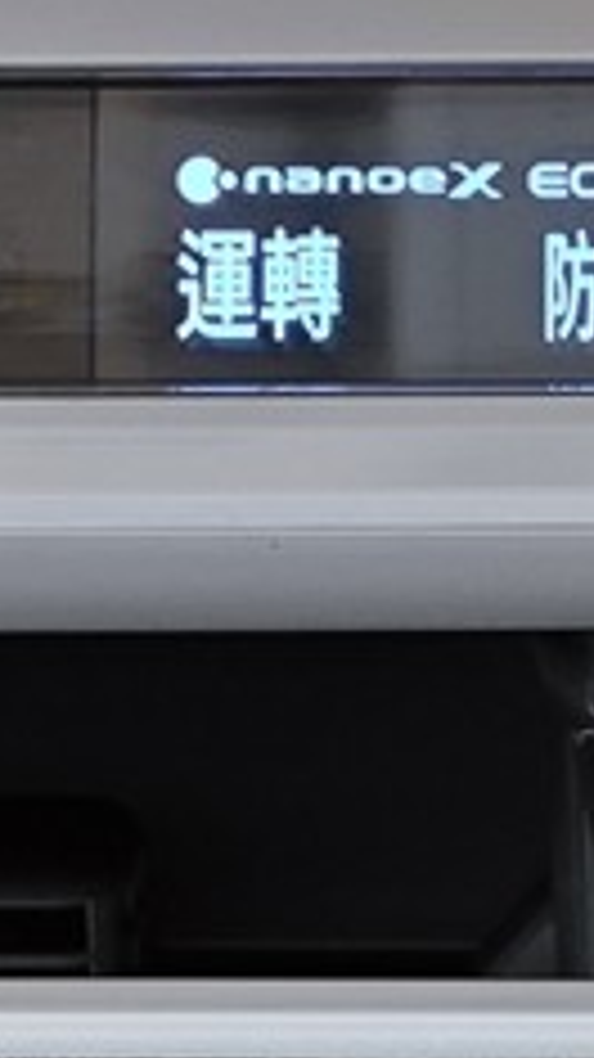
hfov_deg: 7.2
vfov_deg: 12.9
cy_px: 326
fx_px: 4653
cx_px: 886
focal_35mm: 166
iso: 500
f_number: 1.8
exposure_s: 1/60
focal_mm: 5.43
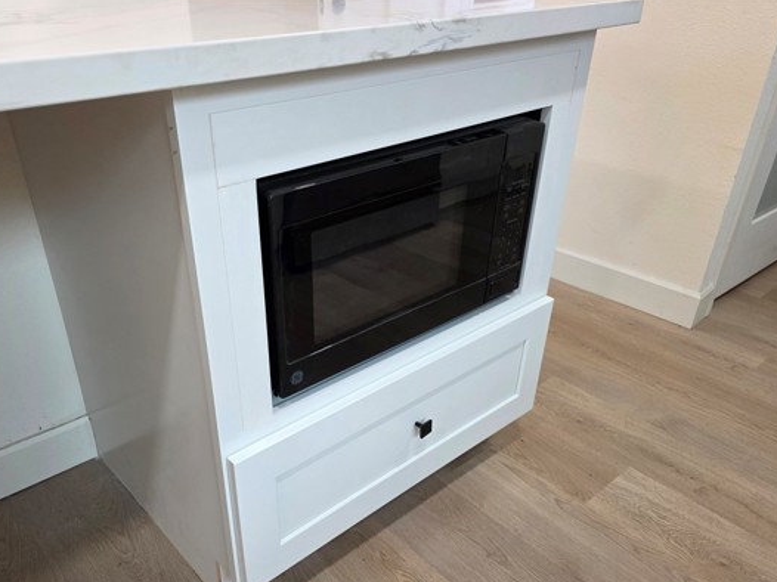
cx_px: 334
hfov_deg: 63.2
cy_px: 350
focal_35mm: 28
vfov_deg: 49.4
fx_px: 628
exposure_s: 1/120
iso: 200
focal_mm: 6.3
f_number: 1.7
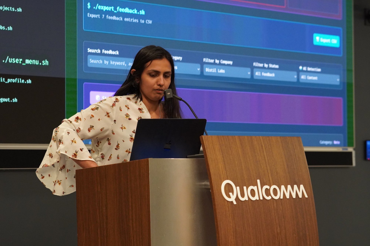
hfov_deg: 18.2
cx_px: 185
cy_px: 123
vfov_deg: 12.2
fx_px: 1156
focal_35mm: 112
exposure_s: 1/160
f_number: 4
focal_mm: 75
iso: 3200
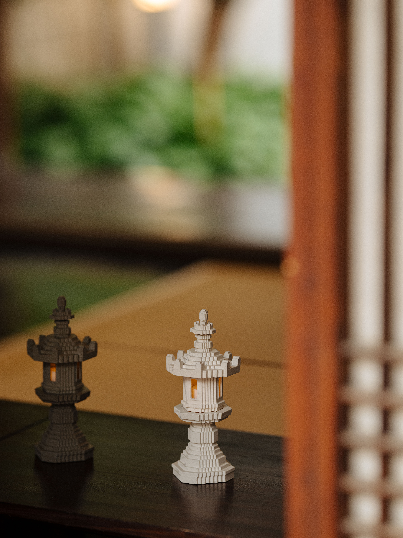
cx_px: 202
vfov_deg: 13.4
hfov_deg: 10.1
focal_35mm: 147
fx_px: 2282
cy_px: 282
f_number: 2
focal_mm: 135
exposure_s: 1/500
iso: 400
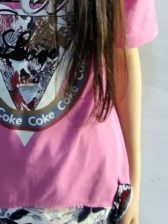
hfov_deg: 18.8
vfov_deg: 22.9
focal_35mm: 77
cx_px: 12
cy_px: -58
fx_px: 498
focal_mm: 2.78
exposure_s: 1/60
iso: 182
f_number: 2
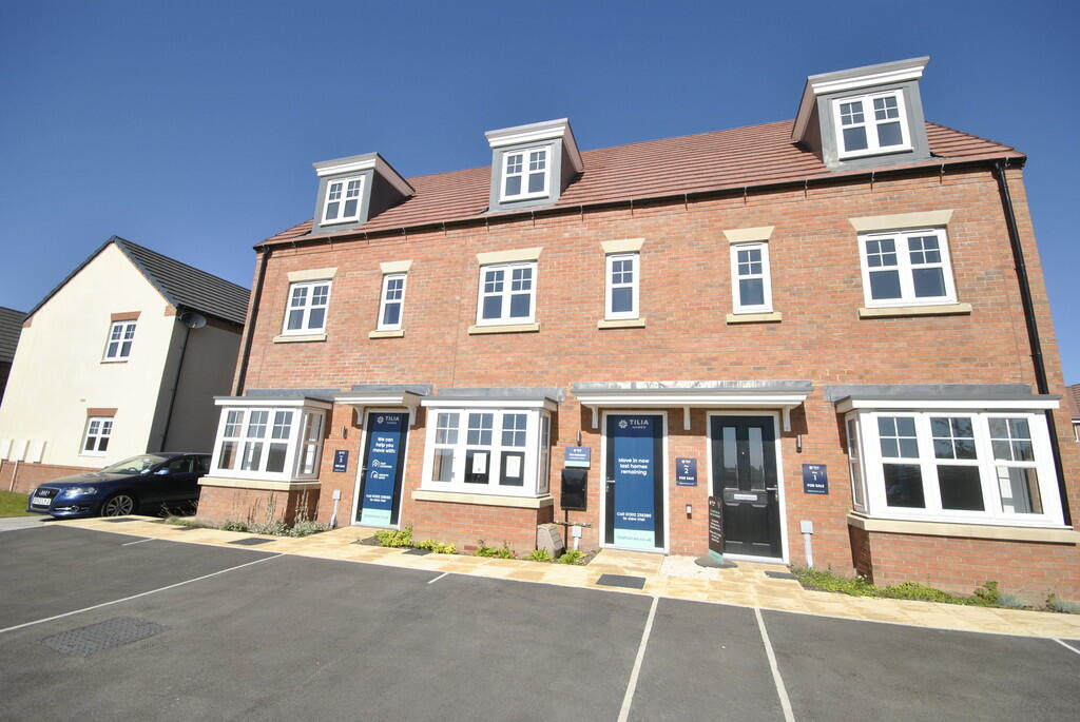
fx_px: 450
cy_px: 361
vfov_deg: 77.5
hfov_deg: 100.3
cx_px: 540
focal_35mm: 15
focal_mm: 10
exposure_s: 1/400
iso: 200
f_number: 10
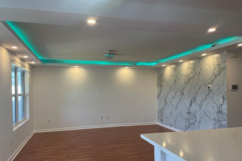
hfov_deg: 65.5
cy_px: 90
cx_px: 120
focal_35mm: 28
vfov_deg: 46.3
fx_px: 188
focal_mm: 4.2
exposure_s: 1/120
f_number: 1.6
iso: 64
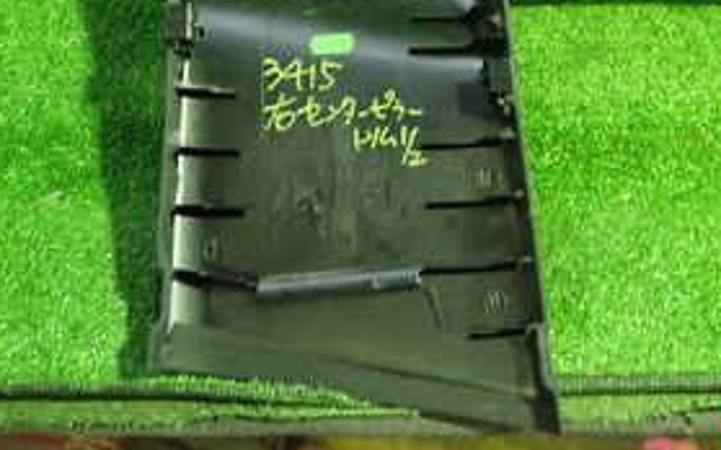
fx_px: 1119
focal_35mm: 57
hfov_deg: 35.0
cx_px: 535
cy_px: -119
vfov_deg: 20.9
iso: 500
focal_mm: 4.5
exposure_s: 1/30
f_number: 2
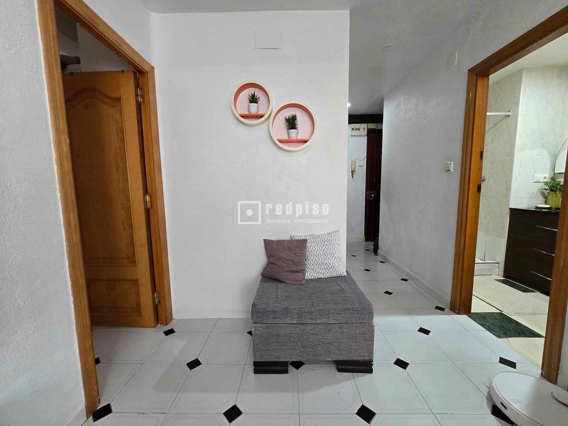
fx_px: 213
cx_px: 284
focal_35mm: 13
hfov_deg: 106.2
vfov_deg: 89.9
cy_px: 213
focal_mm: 2.2
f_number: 2.2
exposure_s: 1/50
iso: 500
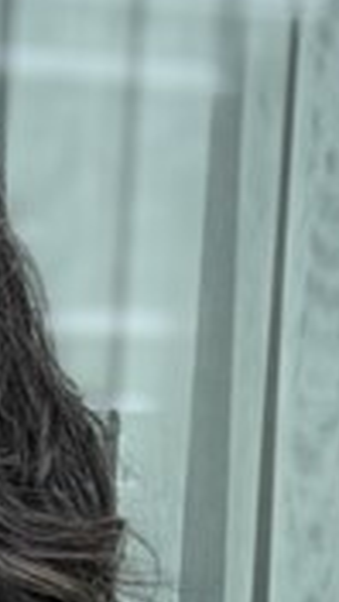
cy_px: 575
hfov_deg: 7.2
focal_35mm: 163
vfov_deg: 13.1
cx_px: -301
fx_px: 2605
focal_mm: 6
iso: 20
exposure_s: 1/60
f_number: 2.4
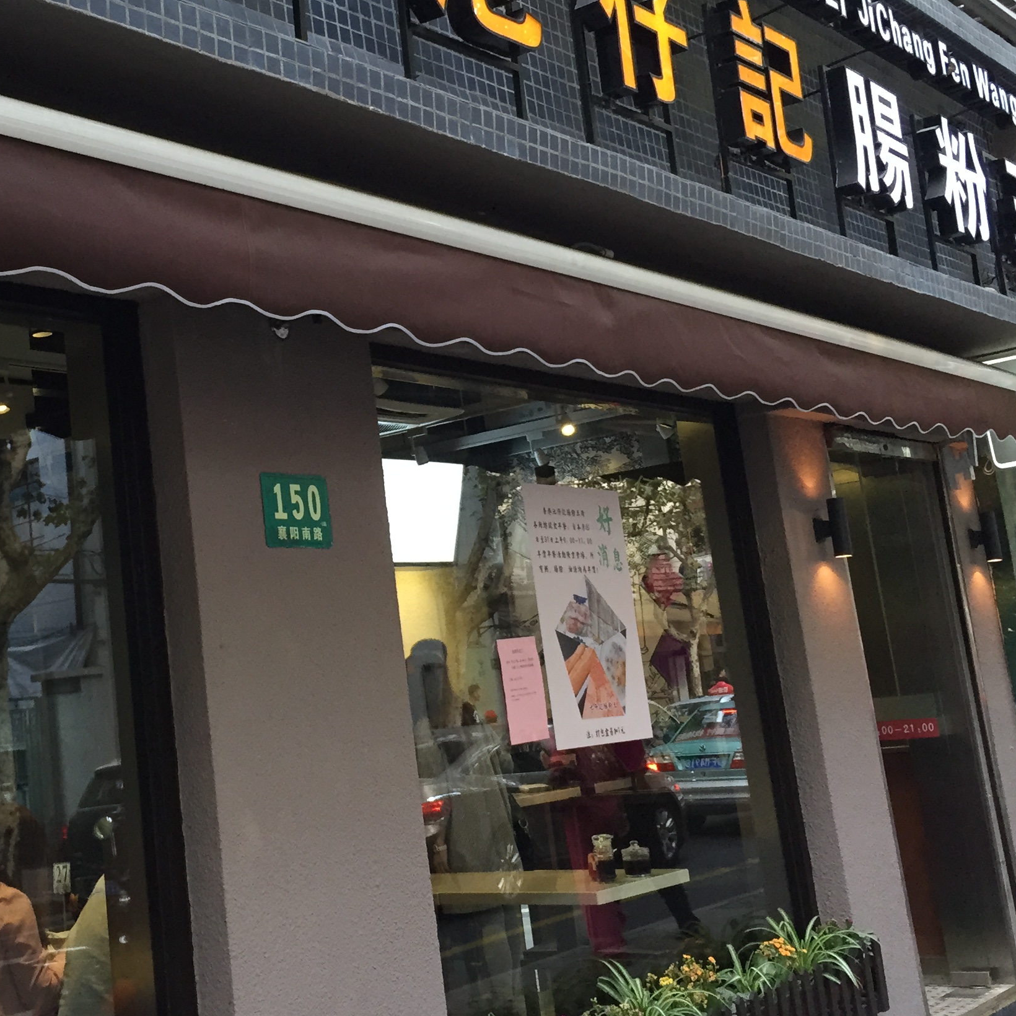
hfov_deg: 32.8
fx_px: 1694
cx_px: 261
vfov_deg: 33.2
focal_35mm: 51
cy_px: 361
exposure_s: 1/30
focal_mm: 4.15
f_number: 2.2
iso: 50
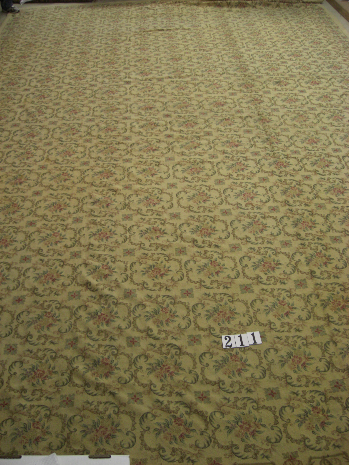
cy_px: 232
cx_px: 174
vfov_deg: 49.0
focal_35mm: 38
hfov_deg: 37.7
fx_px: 511
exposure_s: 1/60
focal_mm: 7.9
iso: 400
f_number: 2.8
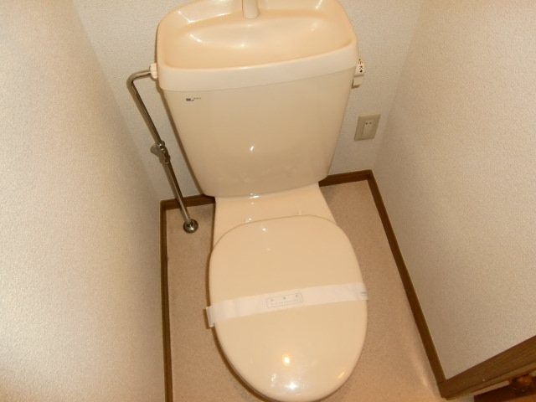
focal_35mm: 28
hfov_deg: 63.4
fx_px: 434
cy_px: 201
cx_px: 268
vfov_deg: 49.7
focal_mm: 4.9
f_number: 2.6
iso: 400
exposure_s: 1/60
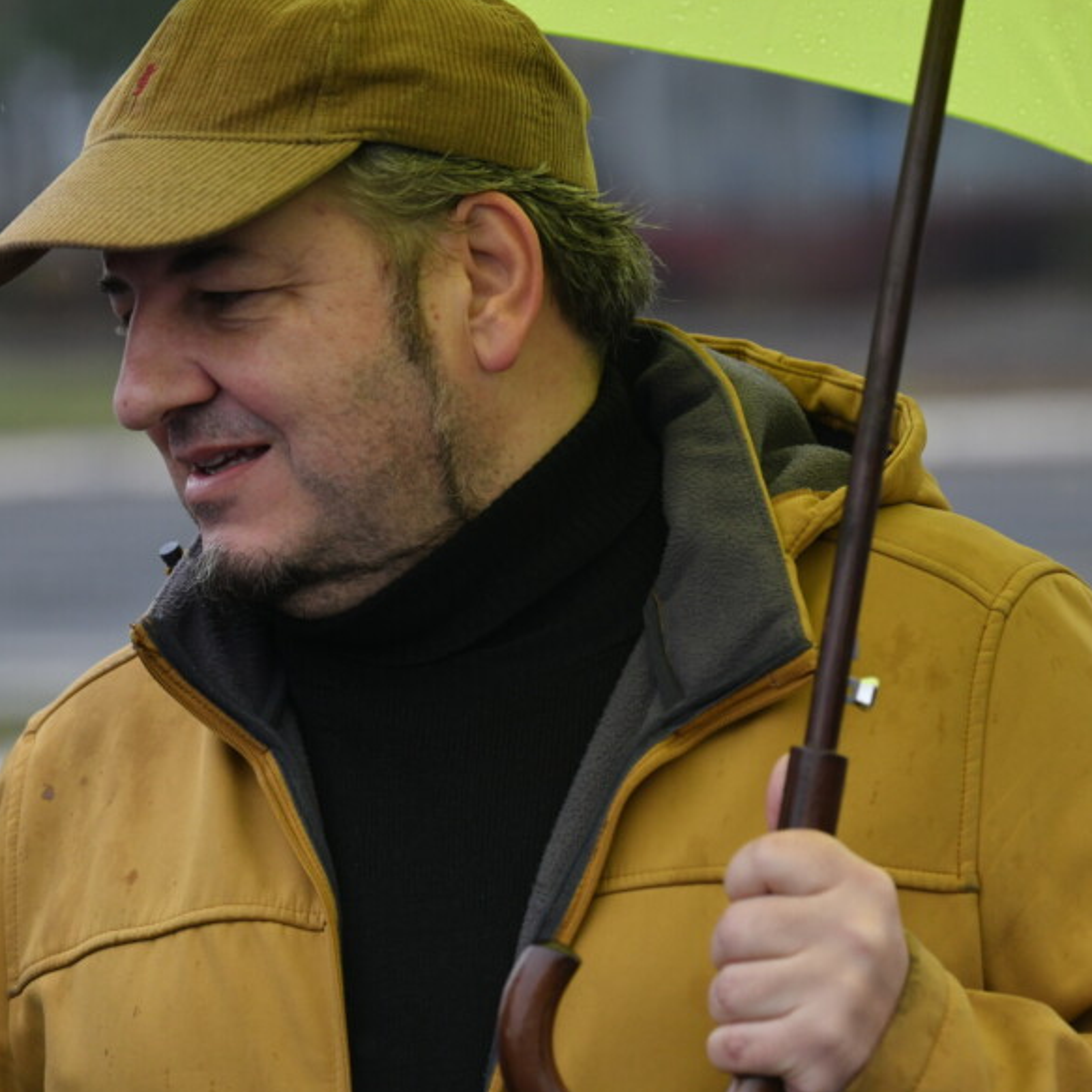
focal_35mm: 224
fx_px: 7995
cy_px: 469
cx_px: 508
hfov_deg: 7.8
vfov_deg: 7.8
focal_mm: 150
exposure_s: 1/800
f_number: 5
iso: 1000
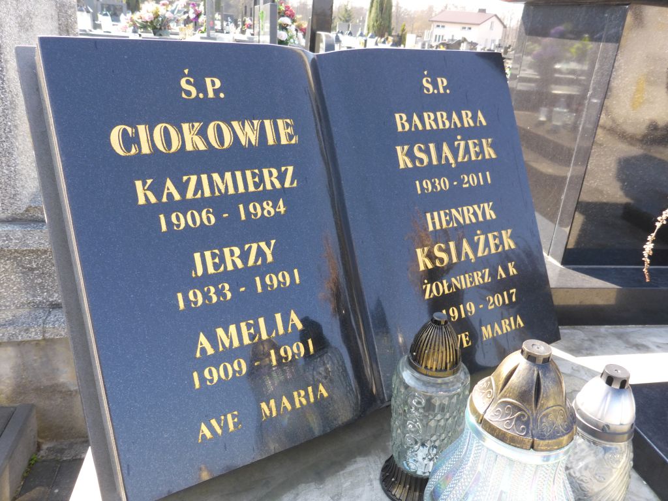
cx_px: 334
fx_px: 540
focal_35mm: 28
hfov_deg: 63.4
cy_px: 250
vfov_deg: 49.7
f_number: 3.3
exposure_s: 1/100
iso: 80
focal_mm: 4.9
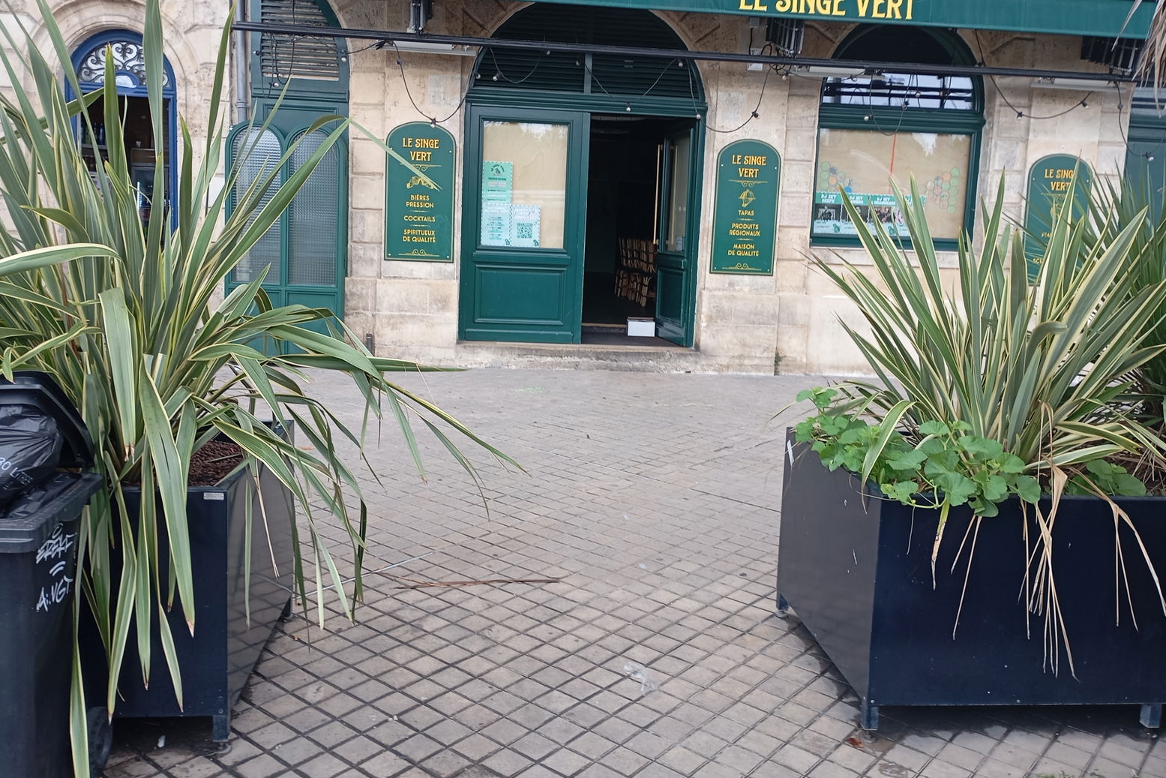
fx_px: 972
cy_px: 336
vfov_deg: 43.5
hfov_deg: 61.9
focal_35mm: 30
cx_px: 587
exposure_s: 1/50
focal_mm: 4.27
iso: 120
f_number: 1.8
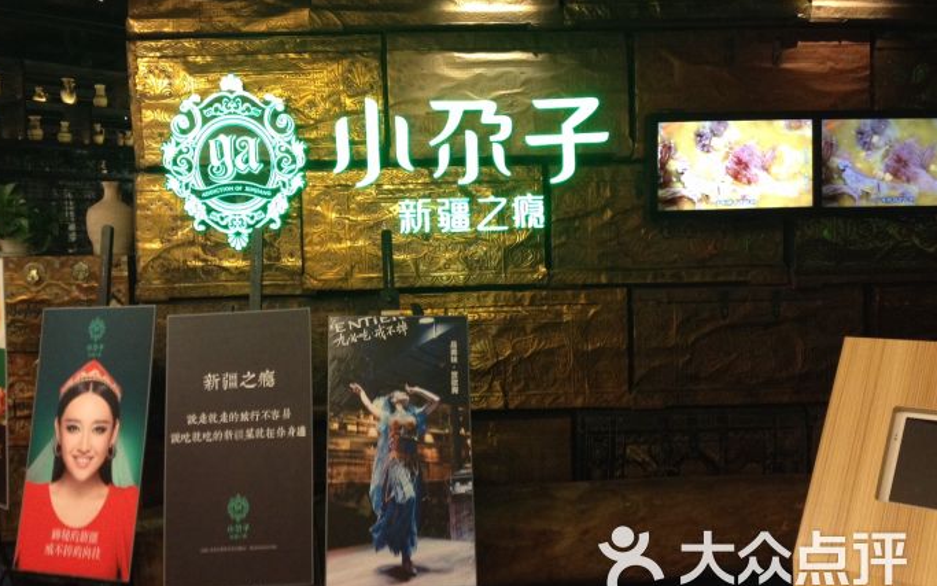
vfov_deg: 33.6
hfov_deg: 51.5
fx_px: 970
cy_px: 270
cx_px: 462
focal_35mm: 38
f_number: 2.4
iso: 200
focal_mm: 4.28
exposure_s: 1/20
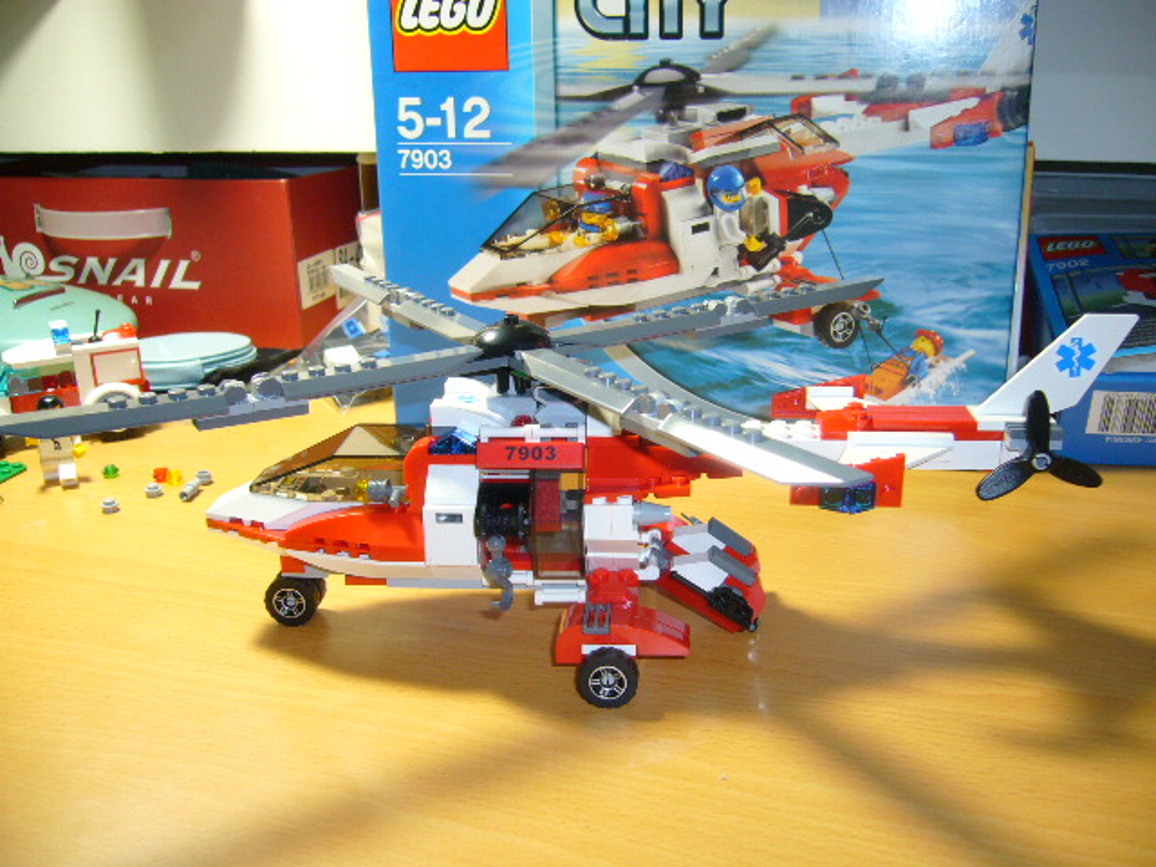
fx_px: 1169
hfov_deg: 52.6
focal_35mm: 35
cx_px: 578
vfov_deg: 40.7
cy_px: 434
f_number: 2.8
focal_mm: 5.8
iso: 100
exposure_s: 1/10
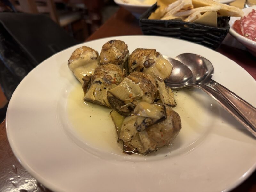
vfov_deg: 56.8
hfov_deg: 71.6
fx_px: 177
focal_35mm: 24
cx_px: 128
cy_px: 96
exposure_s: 1/50
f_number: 1.78
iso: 320
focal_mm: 6.76
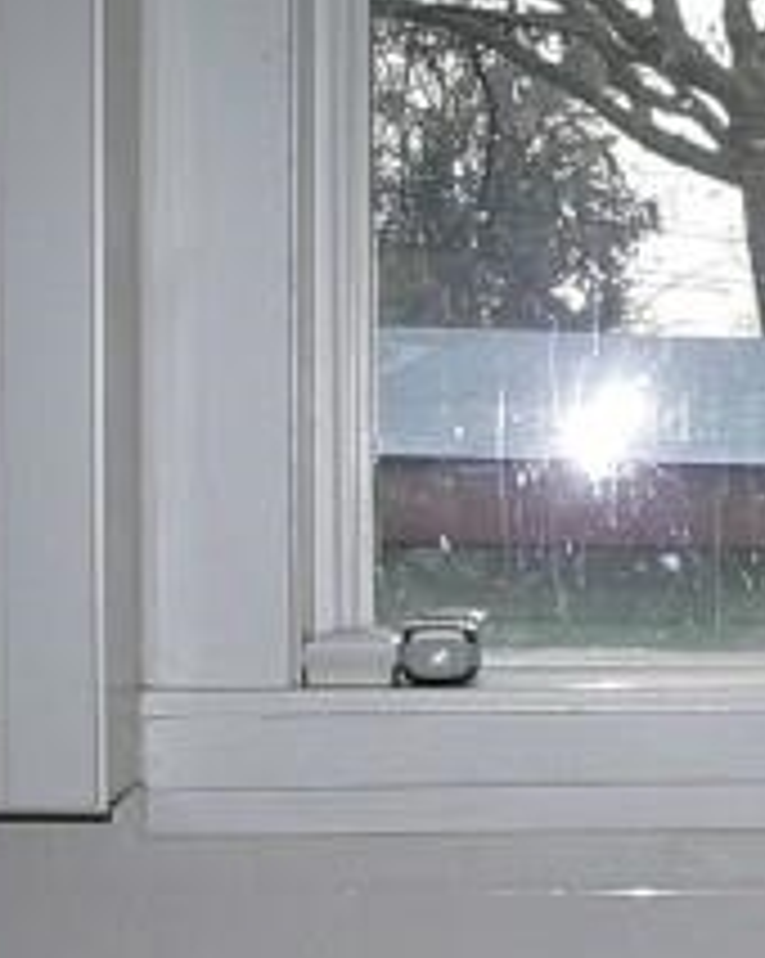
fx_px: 3996
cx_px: 1640
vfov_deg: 13.3
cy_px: 1147
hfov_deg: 10.0
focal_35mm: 141
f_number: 2.8
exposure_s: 1/60
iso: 100
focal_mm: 6
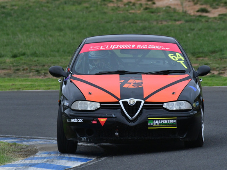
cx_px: 93
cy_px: 71
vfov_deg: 1.5
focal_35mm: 994
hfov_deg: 2.0
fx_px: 6514
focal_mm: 500
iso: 2000
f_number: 10
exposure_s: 1/640
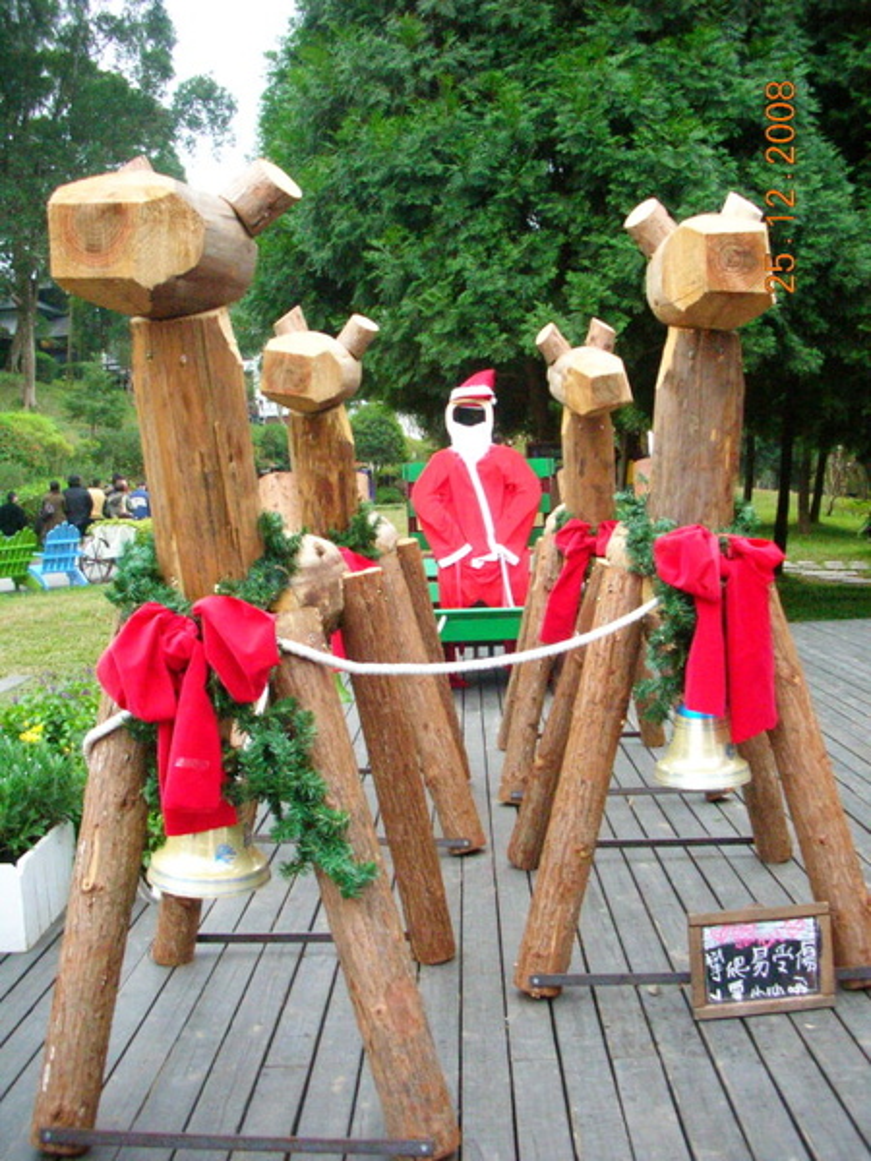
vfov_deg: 52.6
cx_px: 436
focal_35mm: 35
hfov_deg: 40.7
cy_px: 580
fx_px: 1174
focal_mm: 5.8
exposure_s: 1/35.3
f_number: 8.5
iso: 400
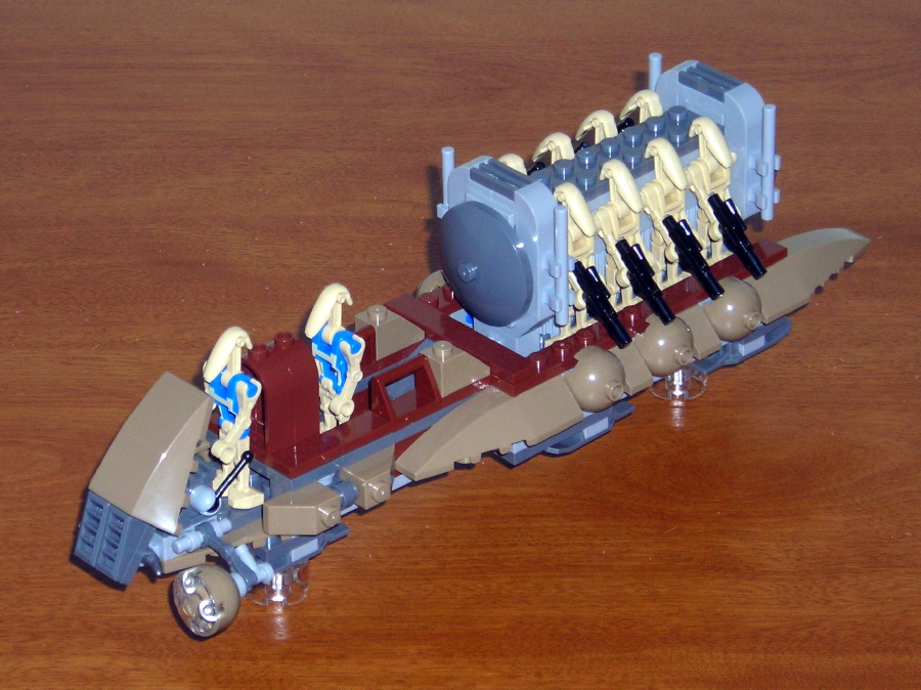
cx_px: 460
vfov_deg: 14.4
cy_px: 345
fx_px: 2739
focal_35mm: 103
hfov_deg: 19.1
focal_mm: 17
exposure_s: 1/60.1
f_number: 4.9
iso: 78
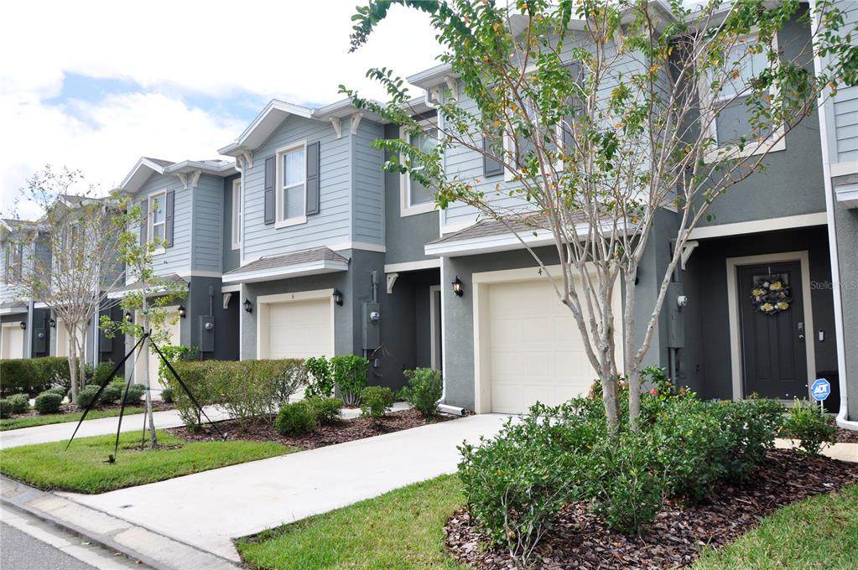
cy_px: 285
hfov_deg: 67.4
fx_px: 643
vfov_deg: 47.8
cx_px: 429
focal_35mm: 27
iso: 200
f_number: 10
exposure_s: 1/250
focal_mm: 18
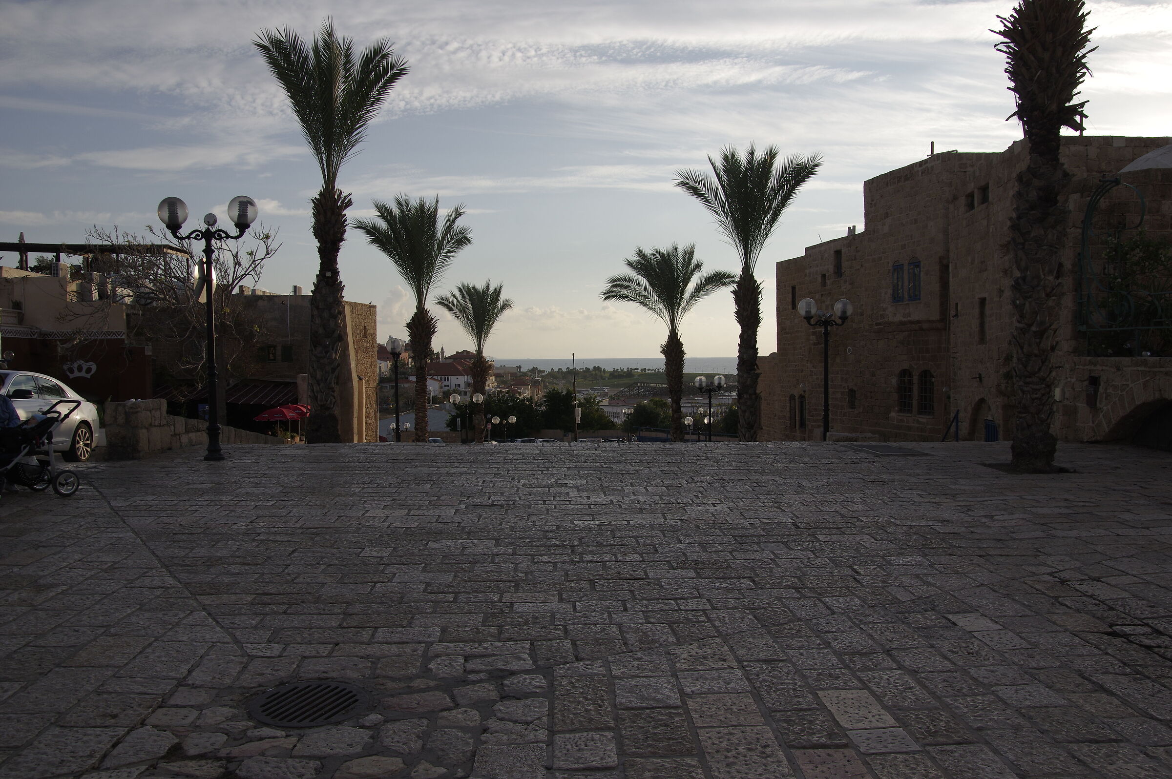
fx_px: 976
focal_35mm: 30
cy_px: 390
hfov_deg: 62.0
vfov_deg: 43.5
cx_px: 586
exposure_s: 1/640
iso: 160
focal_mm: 20
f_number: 8
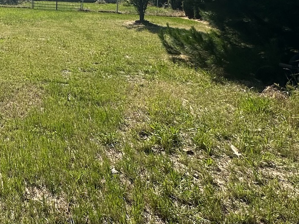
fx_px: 354
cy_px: -6
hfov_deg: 35.6
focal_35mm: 41
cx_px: -63
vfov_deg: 32.1
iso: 50
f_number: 2.2
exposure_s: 1/2959
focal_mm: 2.22
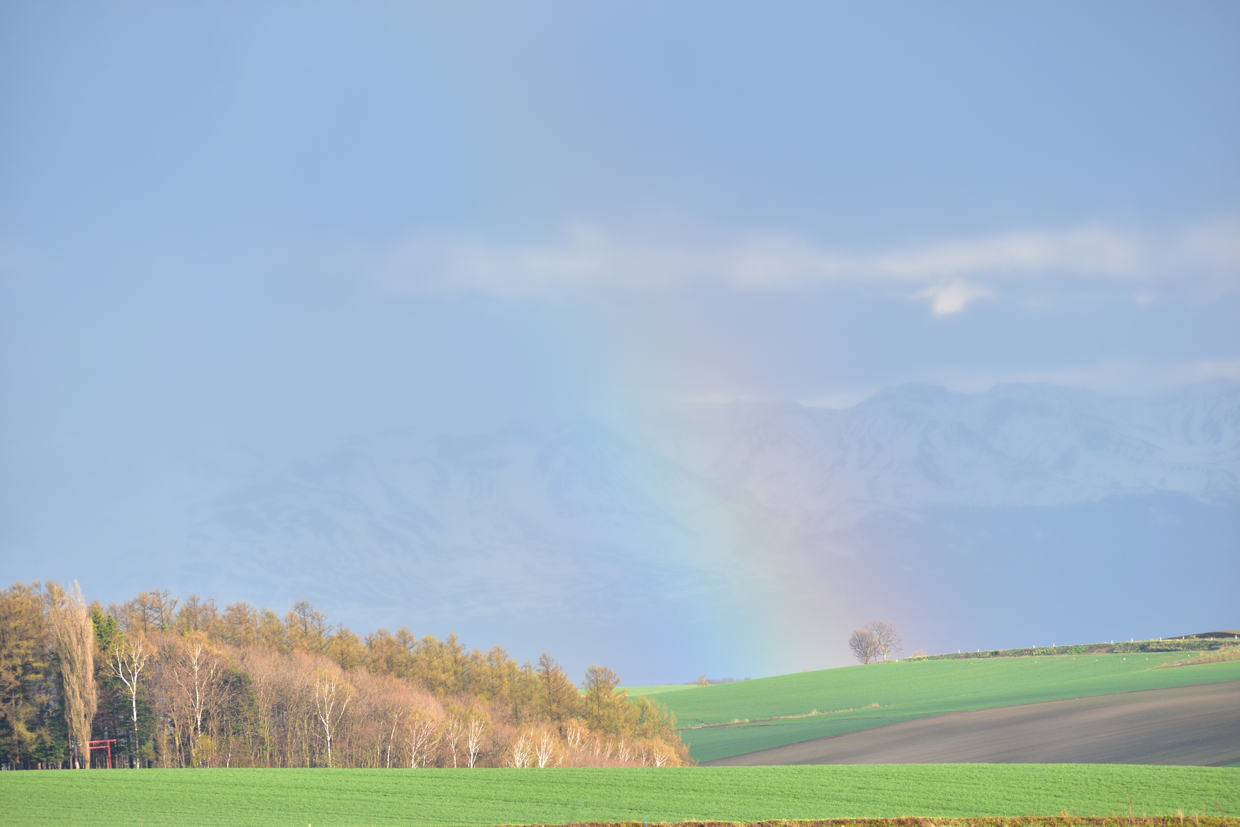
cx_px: 620
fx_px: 7491
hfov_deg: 9.5
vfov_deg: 6.3
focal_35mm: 218
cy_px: 414
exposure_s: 1/125
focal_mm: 145
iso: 100
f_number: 5.6
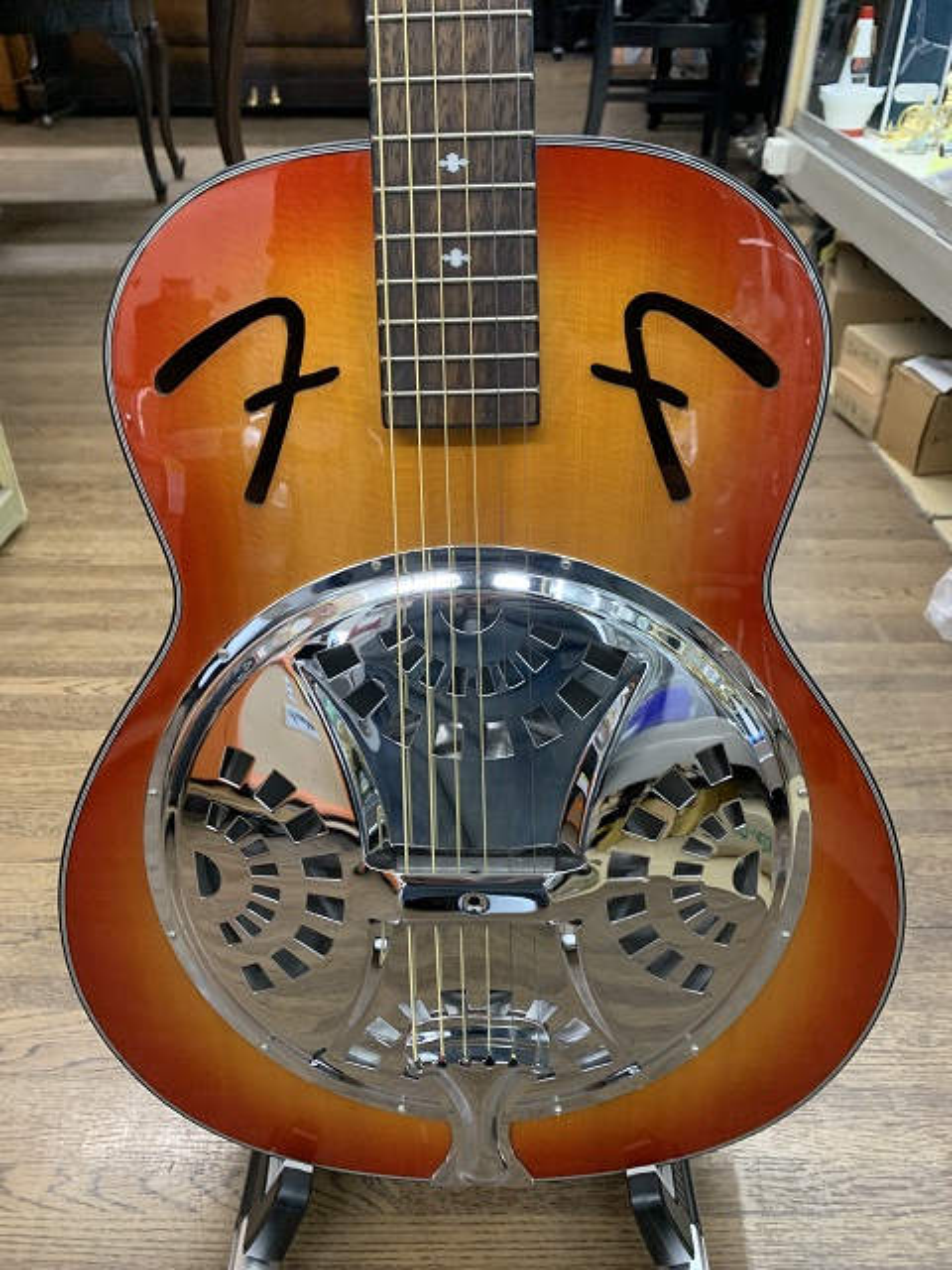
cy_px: 635
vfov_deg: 67.3
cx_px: 476
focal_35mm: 26
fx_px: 953
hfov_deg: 53.1
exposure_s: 1/48
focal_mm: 4.25
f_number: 1.8
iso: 400
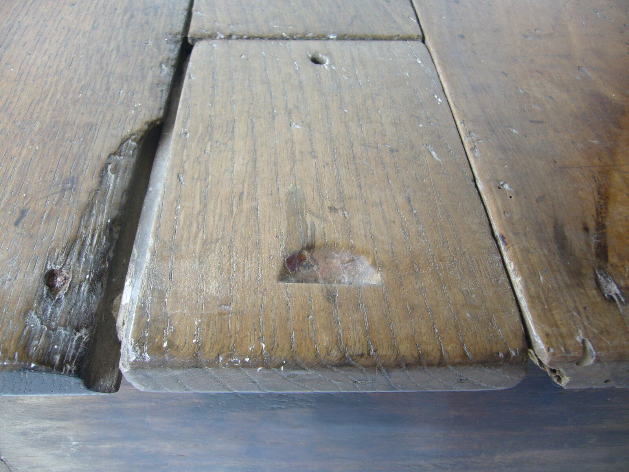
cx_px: 314
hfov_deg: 52.6
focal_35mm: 35
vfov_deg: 40.7
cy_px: 236
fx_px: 636
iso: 80
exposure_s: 1/30
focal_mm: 5.8
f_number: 2.8
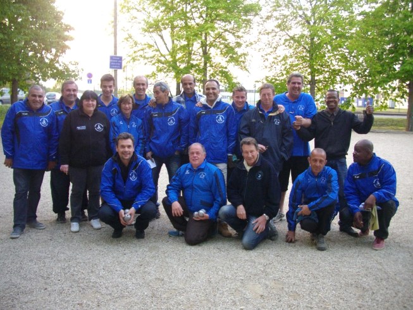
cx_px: 206
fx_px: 442
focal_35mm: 37
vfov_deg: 38.7
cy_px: 155
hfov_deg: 50.1
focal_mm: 6.2
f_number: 2.8
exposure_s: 1/50
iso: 331
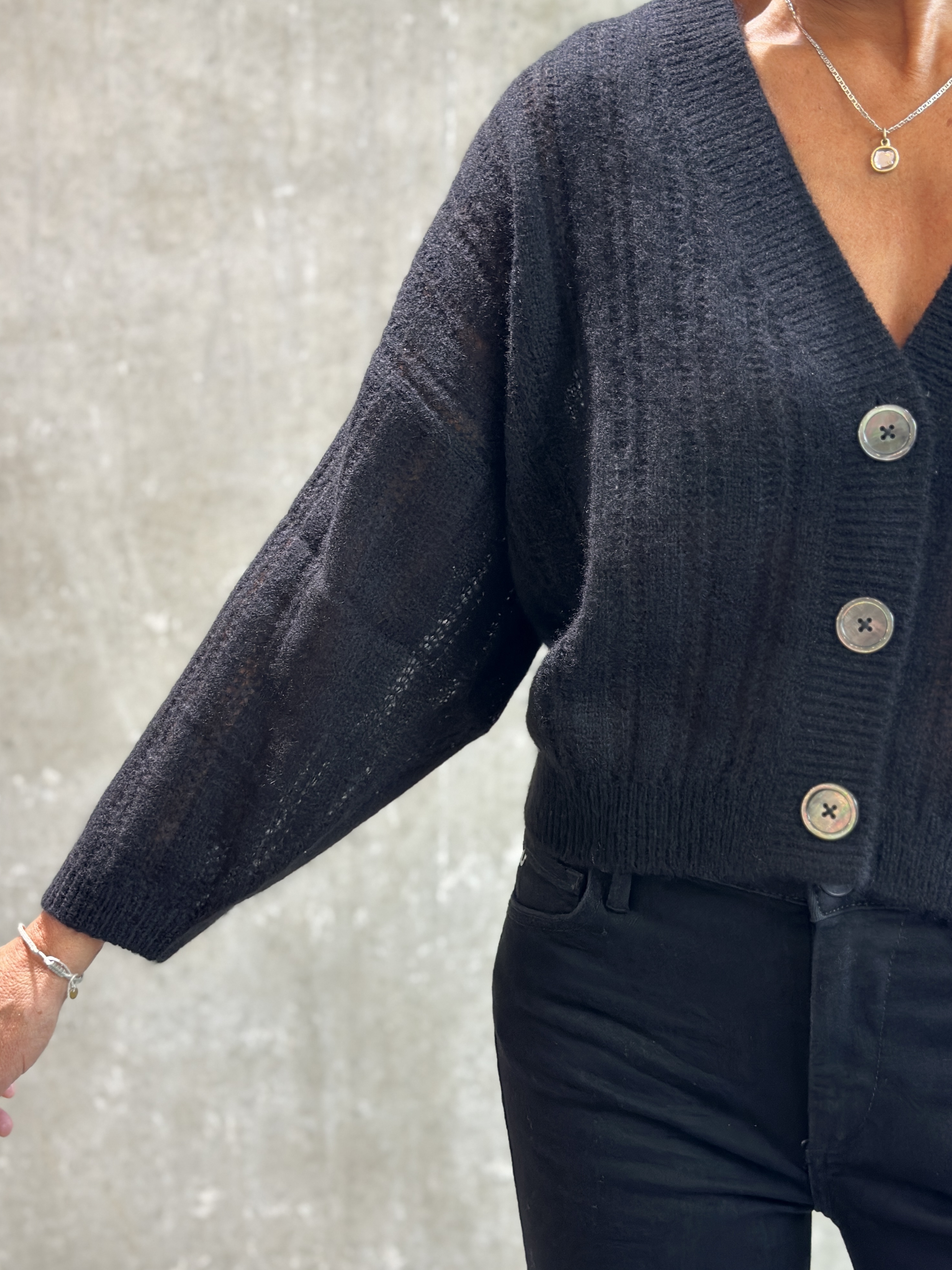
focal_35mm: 49
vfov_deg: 38.9
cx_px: 482
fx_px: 1797
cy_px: 624
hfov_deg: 29.7
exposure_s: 1/50
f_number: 1.78
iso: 125
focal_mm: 6.86
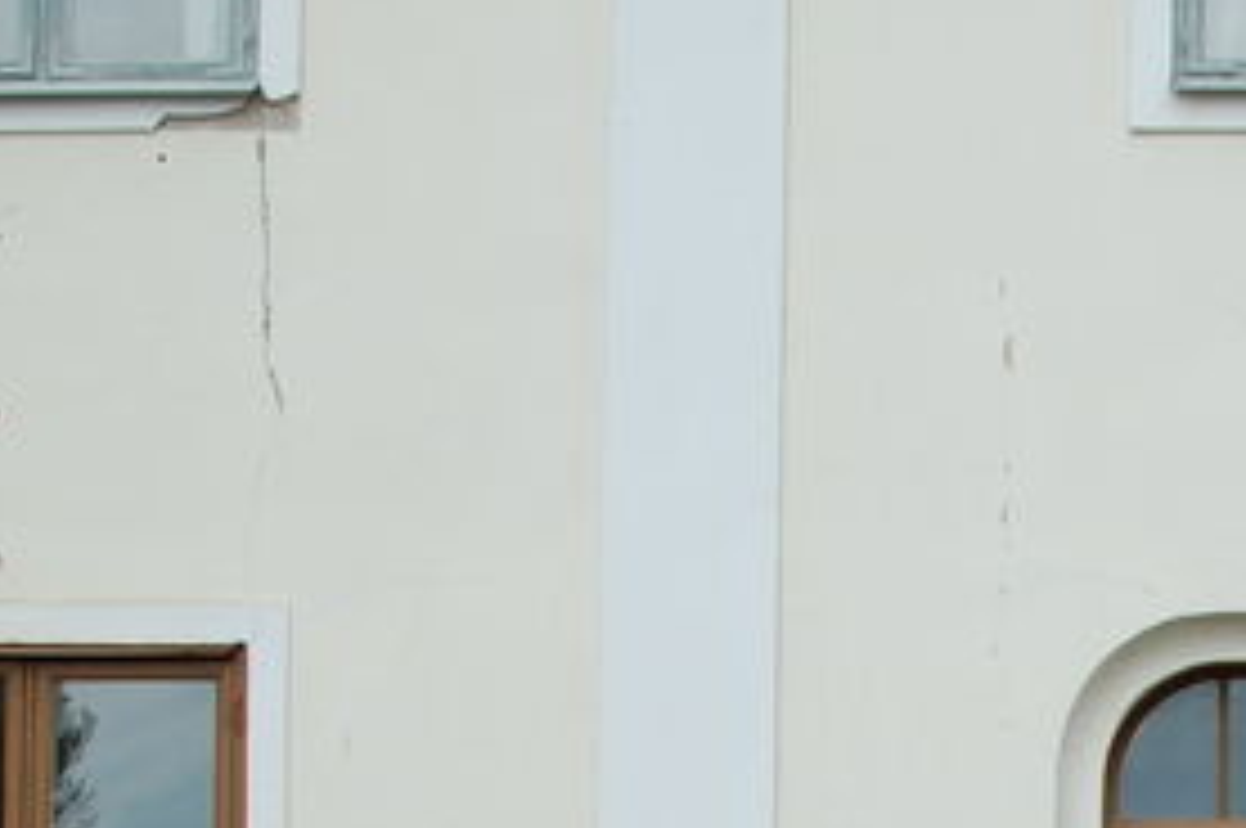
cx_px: 1356
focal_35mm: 151
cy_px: 1177
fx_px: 5235
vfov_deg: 8.9
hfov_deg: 13.3
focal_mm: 35
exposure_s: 1/200
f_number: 7.1
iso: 200
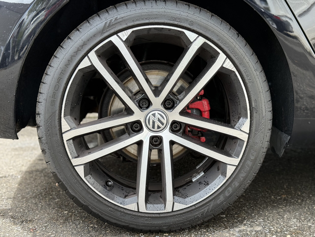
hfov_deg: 39.7
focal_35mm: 48
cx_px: 158
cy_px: 118
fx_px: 437
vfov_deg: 30.3
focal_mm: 6.76
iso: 100
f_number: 1.78
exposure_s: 1/917
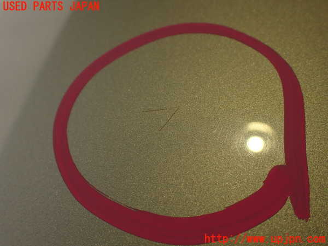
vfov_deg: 44.2
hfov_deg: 56.8
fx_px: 303
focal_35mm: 32
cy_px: 123
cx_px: 164
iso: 100
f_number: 3.2
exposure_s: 1/100
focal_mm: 5.79
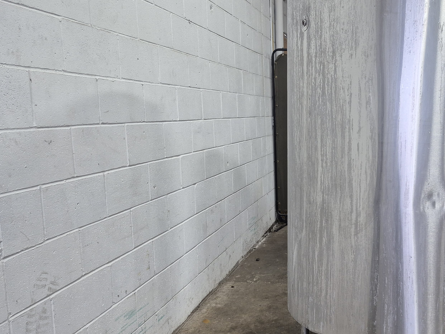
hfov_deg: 48.3
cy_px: 189
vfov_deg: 38.6
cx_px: 332
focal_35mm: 37
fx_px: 476
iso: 250
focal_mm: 5.4
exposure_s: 1/120
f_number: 1.8
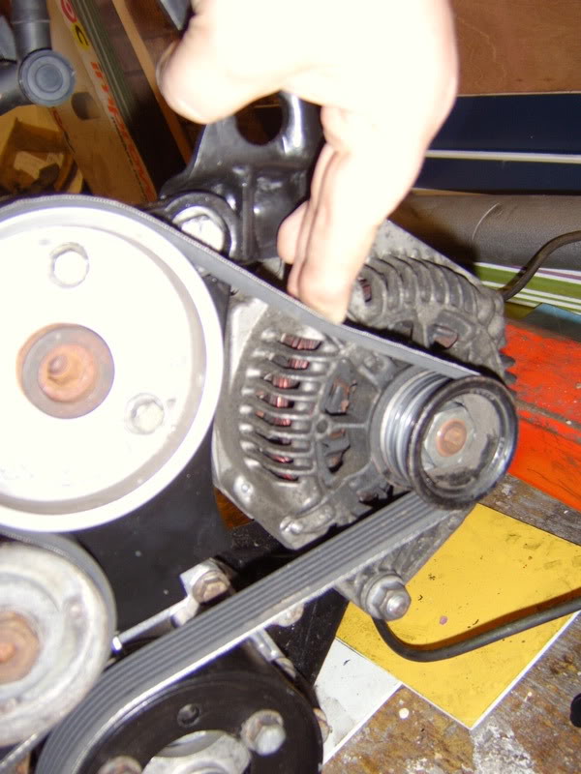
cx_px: 290
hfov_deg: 45.4
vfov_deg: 58.4
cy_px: 387
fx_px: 694
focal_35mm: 31
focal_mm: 8.13
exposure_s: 1/30
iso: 141
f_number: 2.7
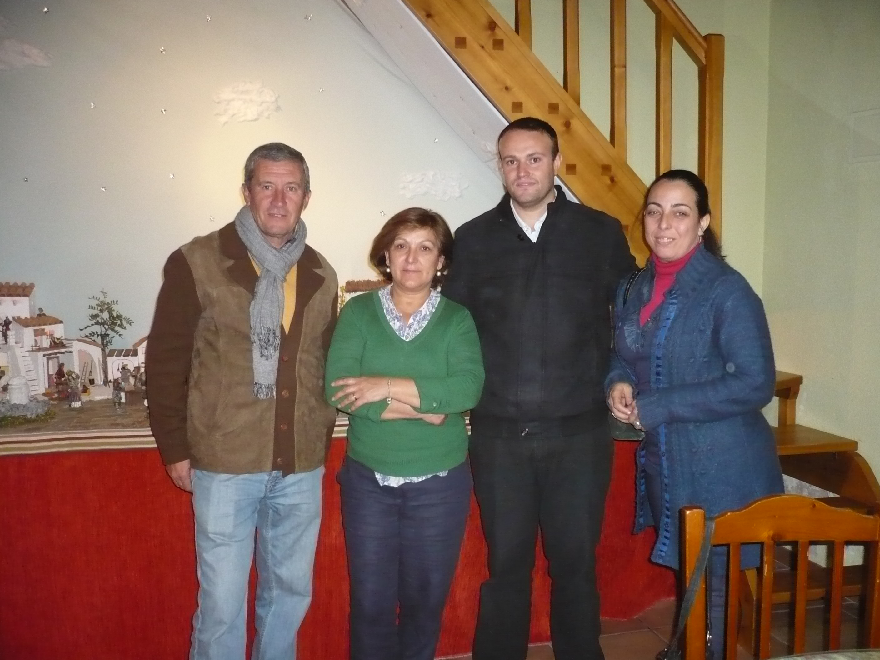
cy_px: 330
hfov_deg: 52.6
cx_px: 440
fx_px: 890
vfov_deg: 40.7
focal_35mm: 35
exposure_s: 1/30
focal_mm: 5.8
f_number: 2.8
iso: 500
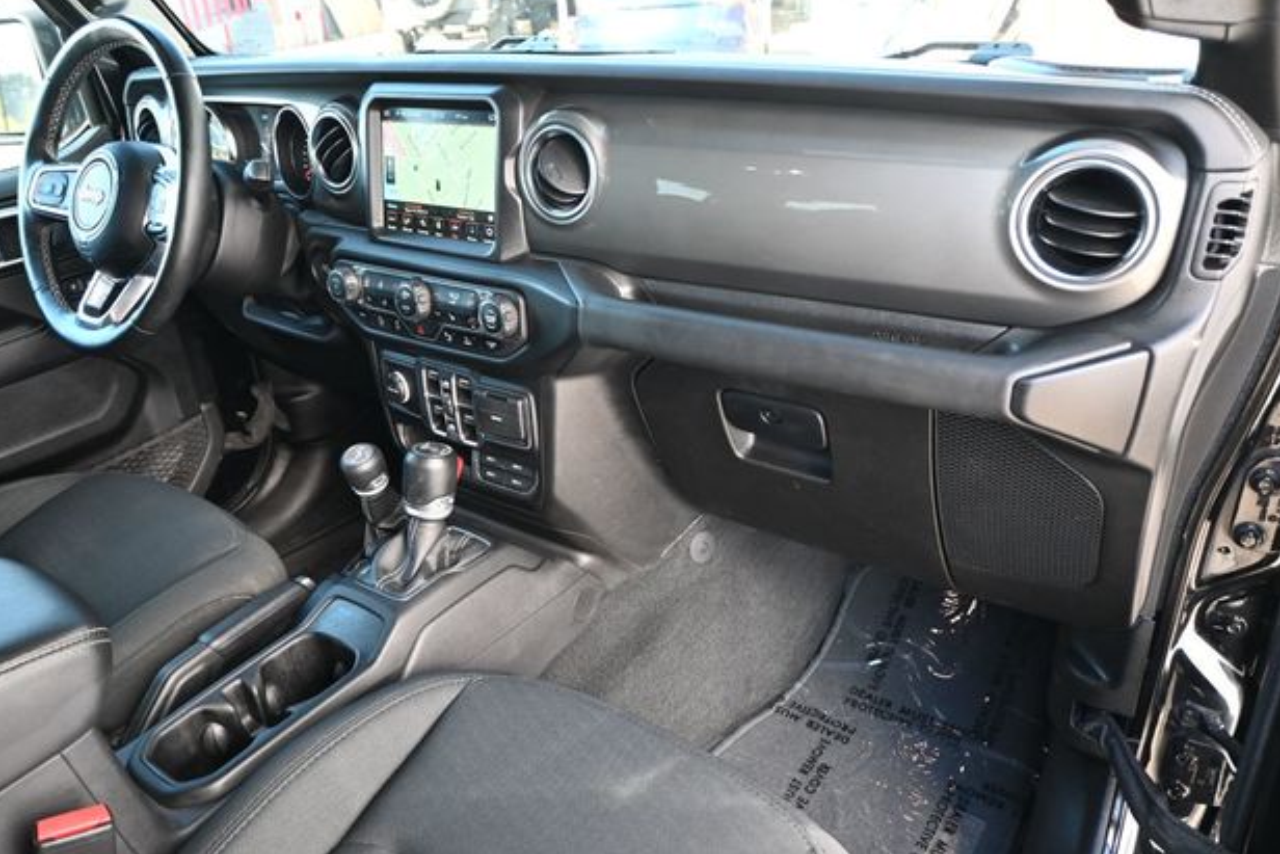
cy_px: 436
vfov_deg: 47.5
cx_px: 623
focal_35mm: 27
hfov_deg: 66.9
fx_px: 969
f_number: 3.5
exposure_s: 1/125
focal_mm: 17.5
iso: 1000
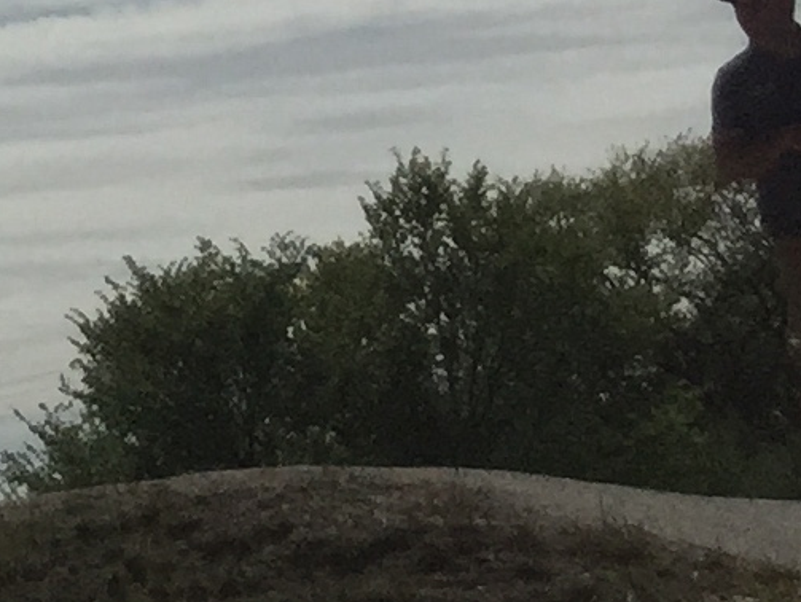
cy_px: -994
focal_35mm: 188
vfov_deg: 7.3
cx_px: -1355
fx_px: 4353
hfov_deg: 9.1
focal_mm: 4.15
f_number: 2.2
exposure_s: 1/20000
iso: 32
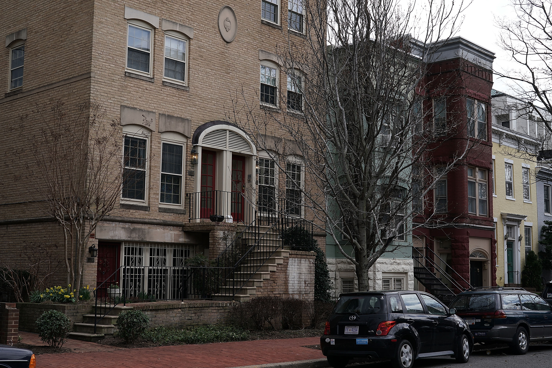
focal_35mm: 50
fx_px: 767
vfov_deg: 27.0
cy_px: 184
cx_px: 276
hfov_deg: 39.6
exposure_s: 1/250
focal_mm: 50
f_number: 6.3
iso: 200
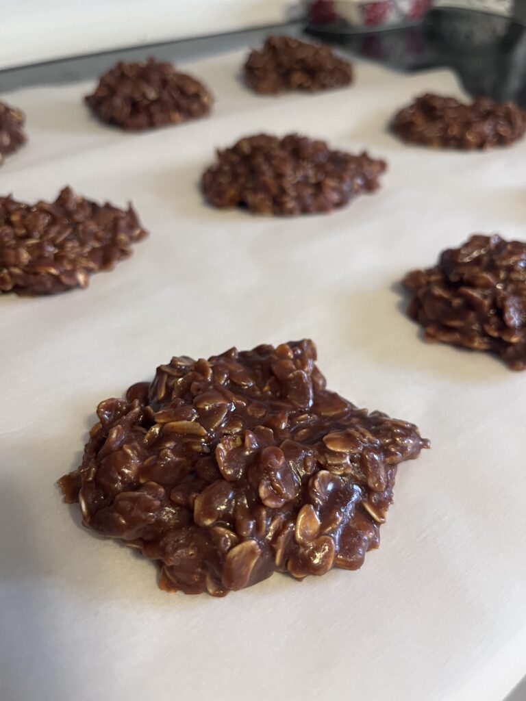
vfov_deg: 67.3
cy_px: 350
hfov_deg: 53.1
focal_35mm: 26
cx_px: 263
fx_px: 527
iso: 320
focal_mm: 5.1
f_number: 1.6
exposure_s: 1/60
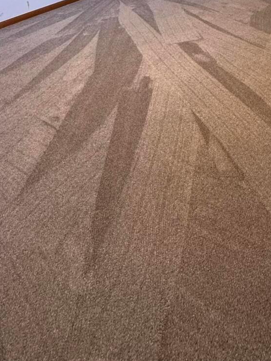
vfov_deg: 36.9
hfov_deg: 37.4
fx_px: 397
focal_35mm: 38
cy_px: -76
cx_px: 178
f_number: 2.2
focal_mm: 2.22
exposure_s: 1/120
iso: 250
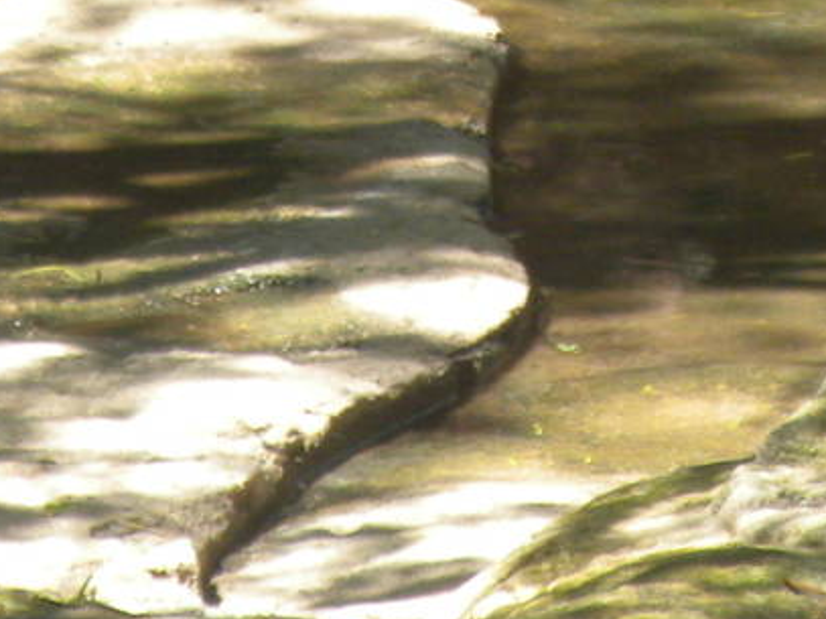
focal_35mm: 935
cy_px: -558
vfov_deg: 1.6
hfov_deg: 2.1
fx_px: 22304
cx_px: 737
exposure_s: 1/160
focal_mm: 42.1
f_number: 5.2
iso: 129
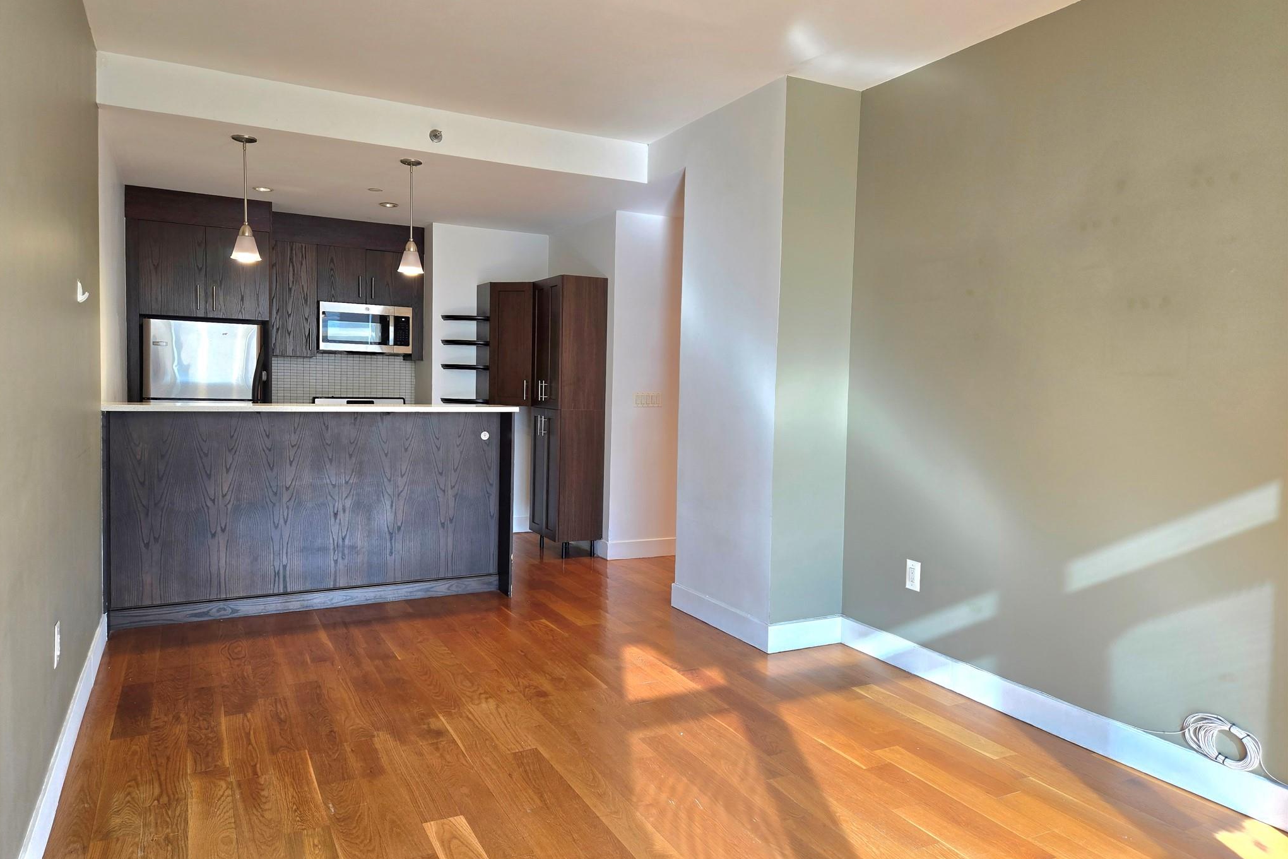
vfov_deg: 53.1
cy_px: 419
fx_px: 859
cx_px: 642
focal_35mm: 24
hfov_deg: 73.7
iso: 50
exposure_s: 1/120
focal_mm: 5.4
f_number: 1.8
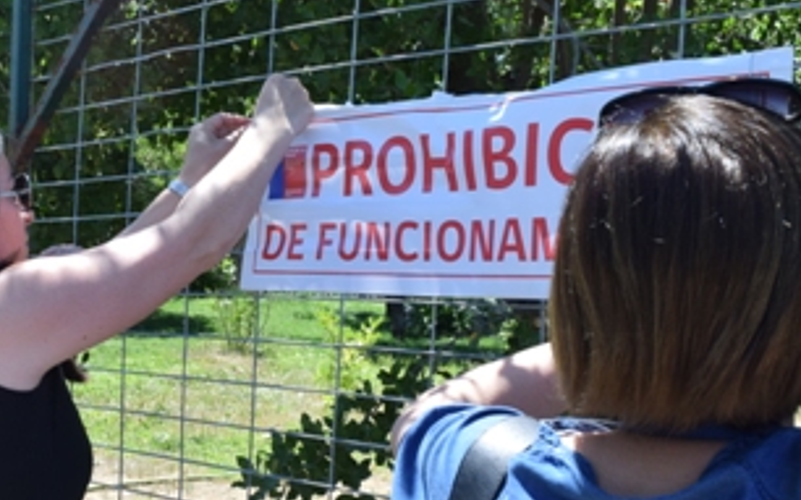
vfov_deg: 20.2
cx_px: 157
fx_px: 1397
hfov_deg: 31.2
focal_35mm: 64
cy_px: 357
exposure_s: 1/250
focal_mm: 20
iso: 200
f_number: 8
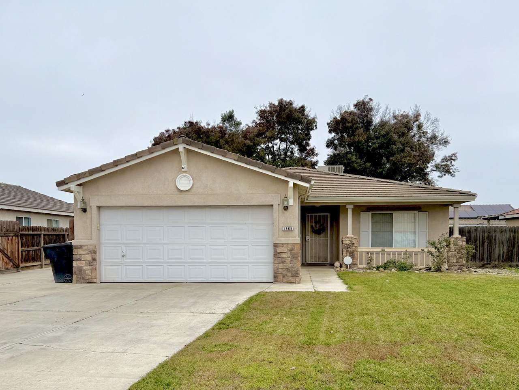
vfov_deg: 56.8
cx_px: 260
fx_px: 360
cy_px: 195
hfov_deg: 71.6
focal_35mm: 24
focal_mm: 6.76
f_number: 1.78
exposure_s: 1/2299
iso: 80
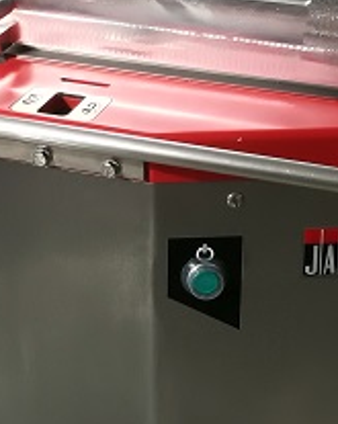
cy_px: 121
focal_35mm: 102
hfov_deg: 15.1
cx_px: 141
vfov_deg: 18.7
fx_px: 1278
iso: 50
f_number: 2.2
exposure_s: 1/225
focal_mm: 4.5
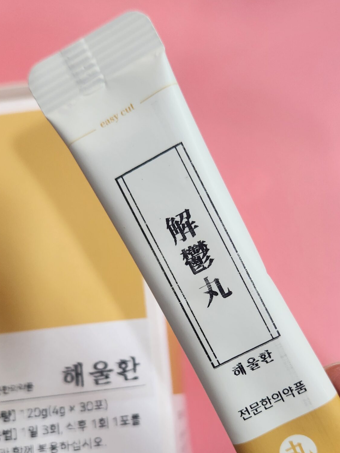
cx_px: 198
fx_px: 511
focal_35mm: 39
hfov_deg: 36.7
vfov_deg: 47.1
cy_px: 300
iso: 200
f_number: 1.8
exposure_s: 1/120
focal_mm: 5.4
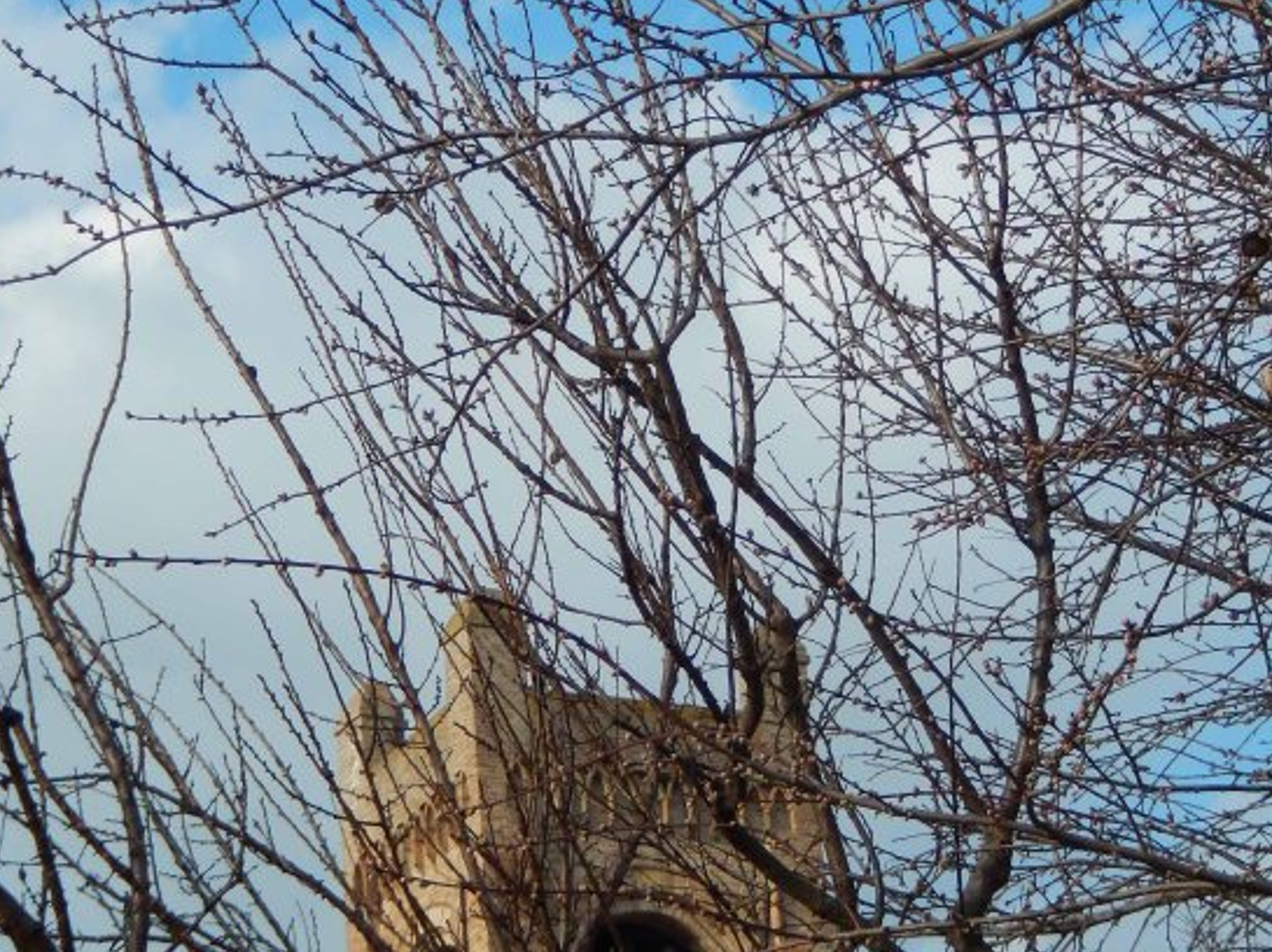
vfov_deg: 11.7
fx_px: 4627
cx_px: 829
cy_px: 280
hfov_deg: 15.6
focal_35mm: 126
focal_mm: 12
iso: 125
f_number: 4.8
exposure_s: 1/400
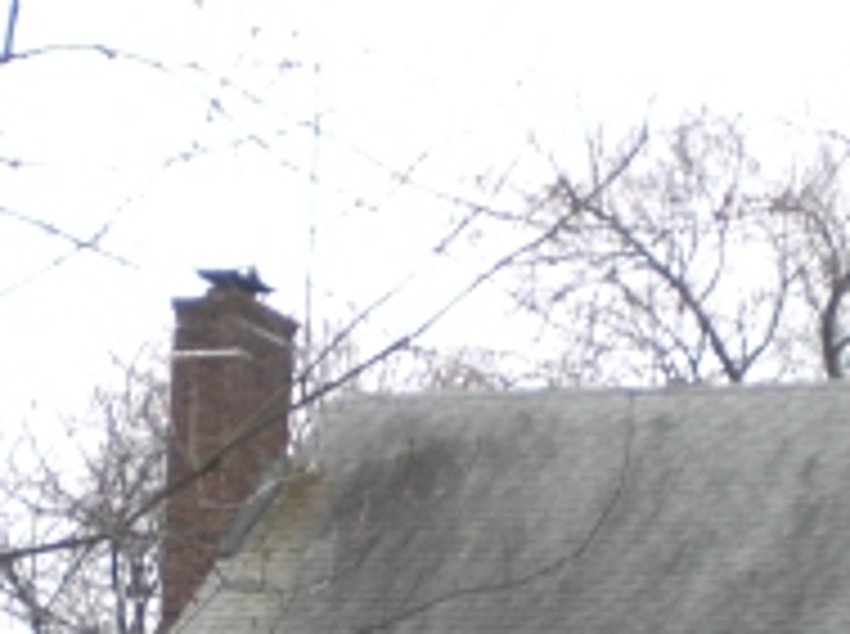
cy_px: 755
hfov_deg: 15.3
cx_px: 333
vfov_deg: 11.2
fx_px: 3162
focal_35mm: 129
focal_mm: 6.3
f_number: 3.1
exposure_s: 1/160
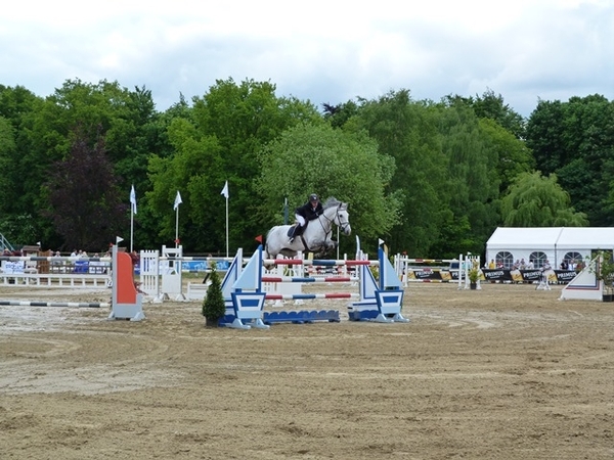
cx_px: 307
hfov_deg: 33.2
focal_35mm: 58
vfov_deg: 25.2
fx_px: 1029
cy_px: 230
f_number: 4
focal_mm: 10.5
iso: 125
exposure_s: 1/320
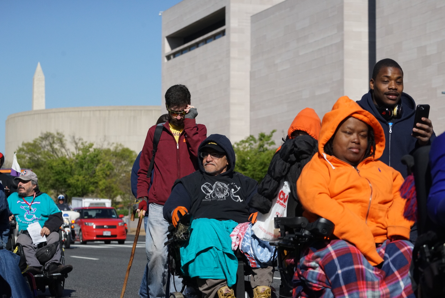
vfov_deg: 12.7
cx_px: 222
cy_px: 149
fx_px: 1336
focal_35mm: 108
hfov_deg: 18.9
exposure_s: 1/5000
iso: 1600
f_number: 8
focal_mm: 108
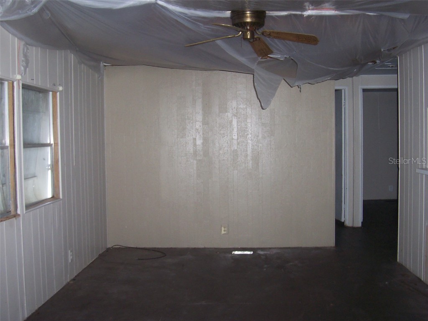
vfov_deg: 38.7
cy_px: 160
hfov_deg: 50.1
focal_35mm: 37
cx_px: 214
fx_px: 457
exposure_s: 1/60
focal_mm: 5.6
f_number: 2.8
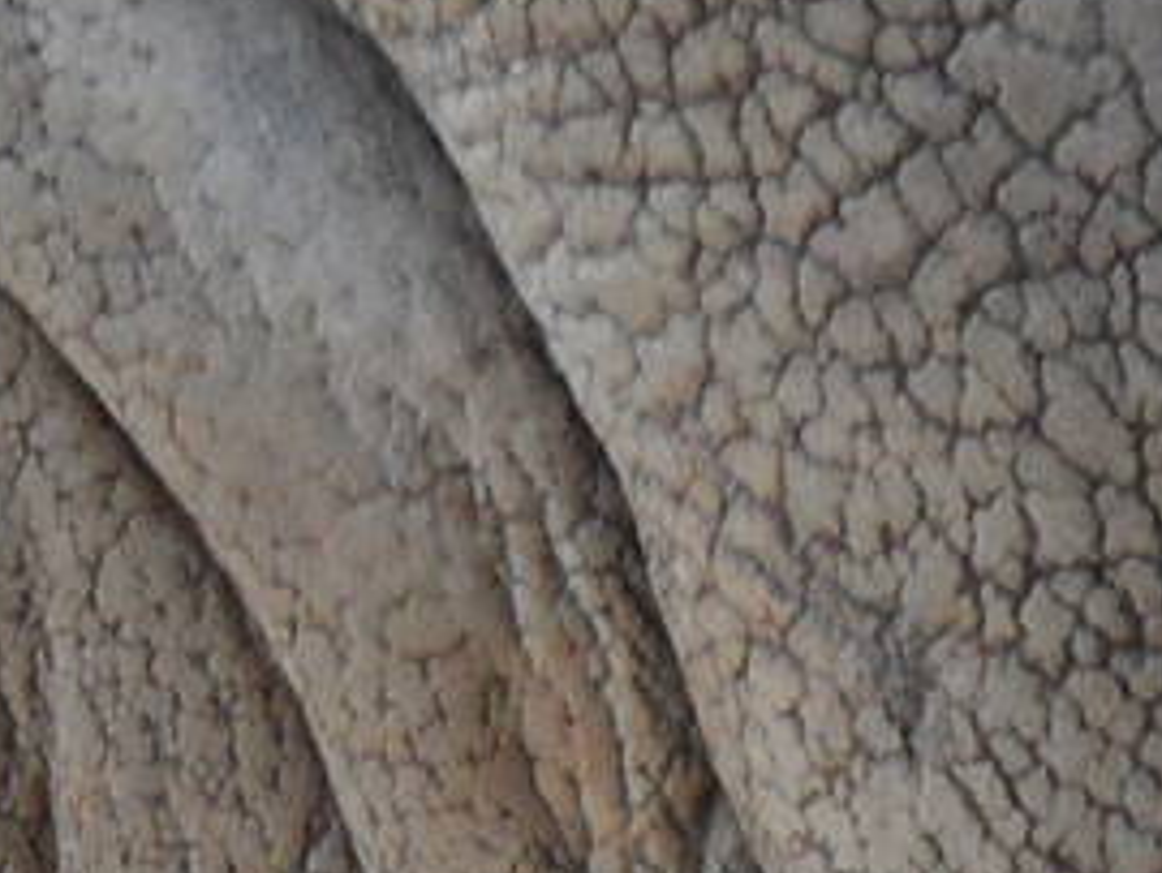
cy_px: 1828
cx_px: -125
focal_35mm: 711
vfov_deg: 2.1
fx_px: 23888
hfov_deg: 2.8
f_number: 4.4
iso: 200
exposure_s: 1/90
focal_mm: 20
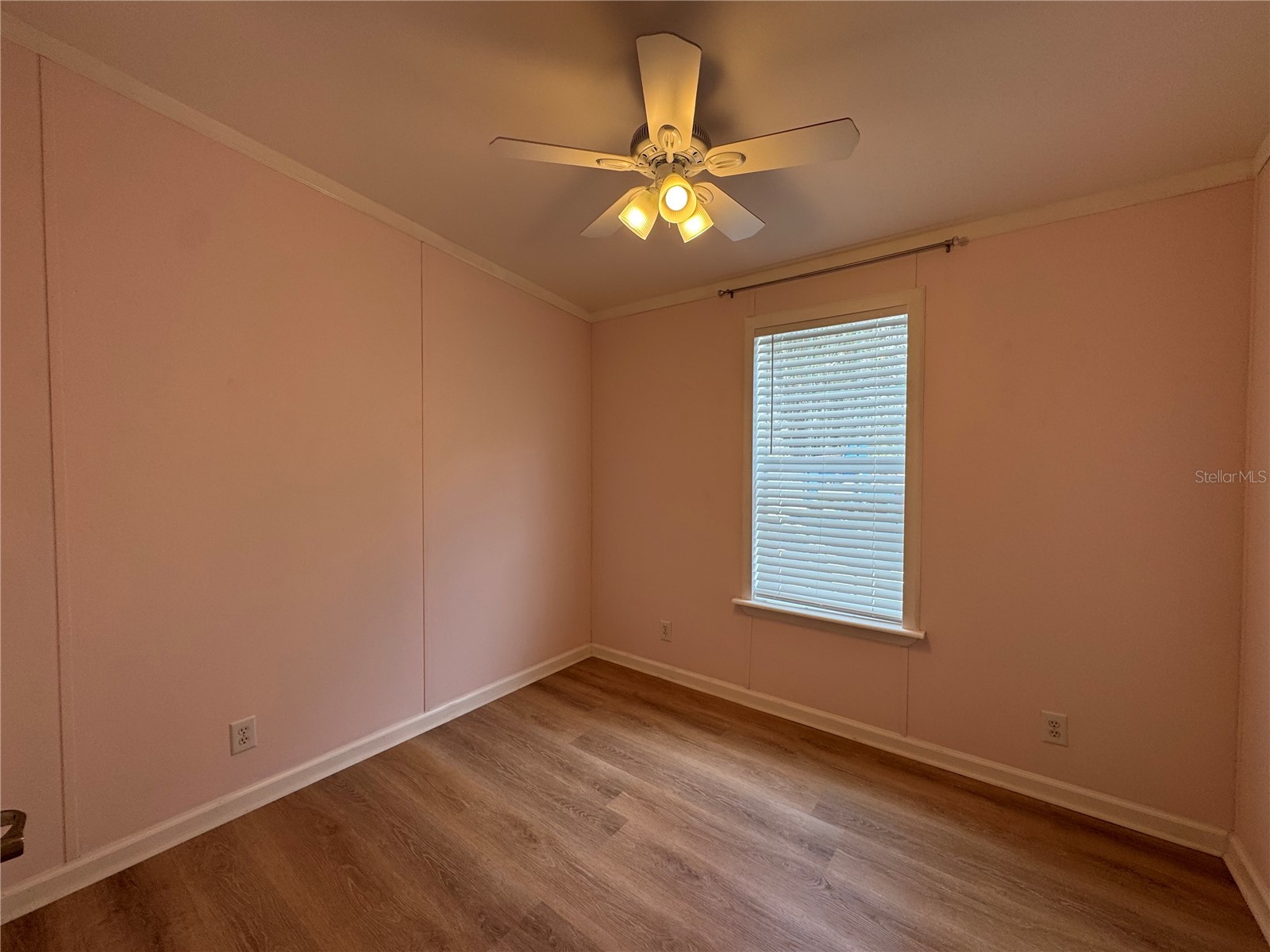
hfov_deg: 102.1
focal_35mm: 14
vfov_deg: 85.7
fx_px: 514
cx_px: 635
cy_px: 476
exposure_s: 1/120
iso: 50
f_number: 2.2
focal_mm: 2.22
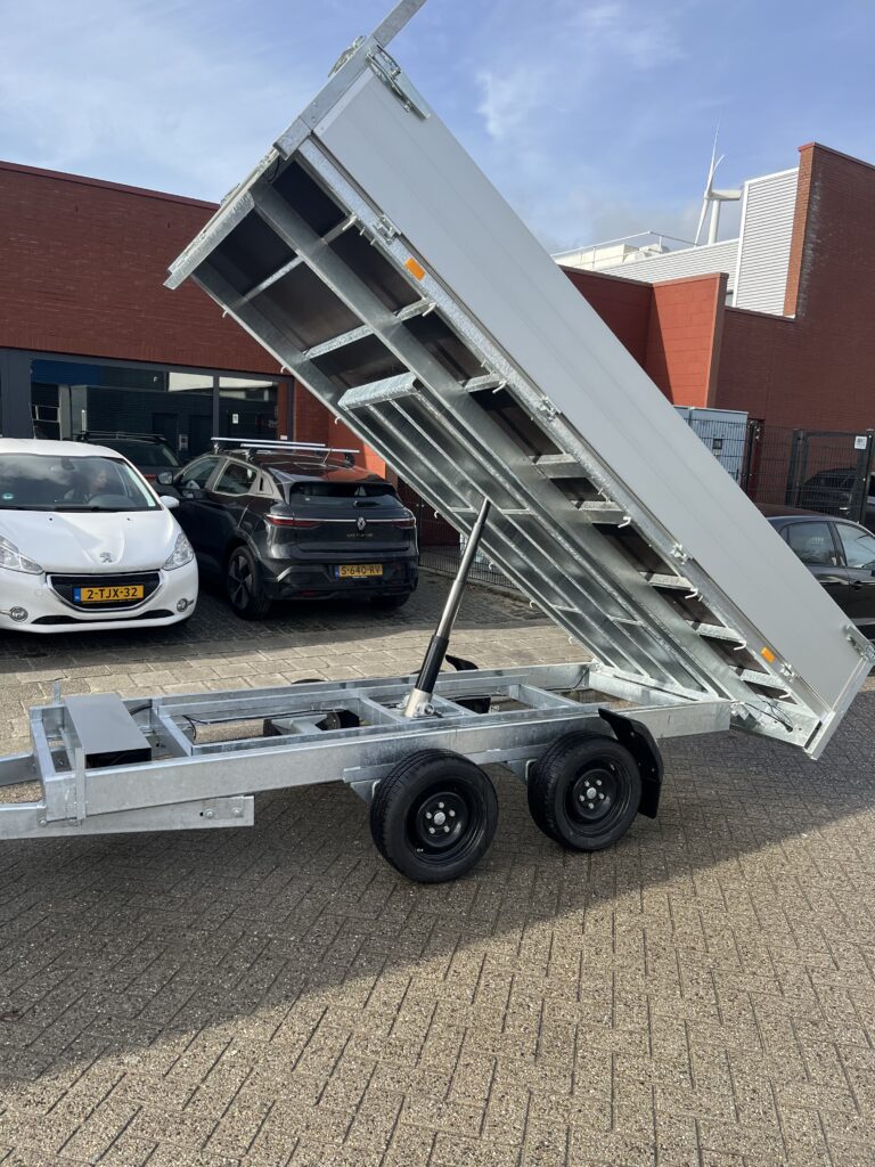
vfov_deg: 67.3
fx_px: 876
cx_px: 438
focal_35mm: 26
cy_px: 584
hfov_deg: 53.1
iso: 50
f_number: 1.6
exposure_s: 1/1404
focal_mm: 5.1
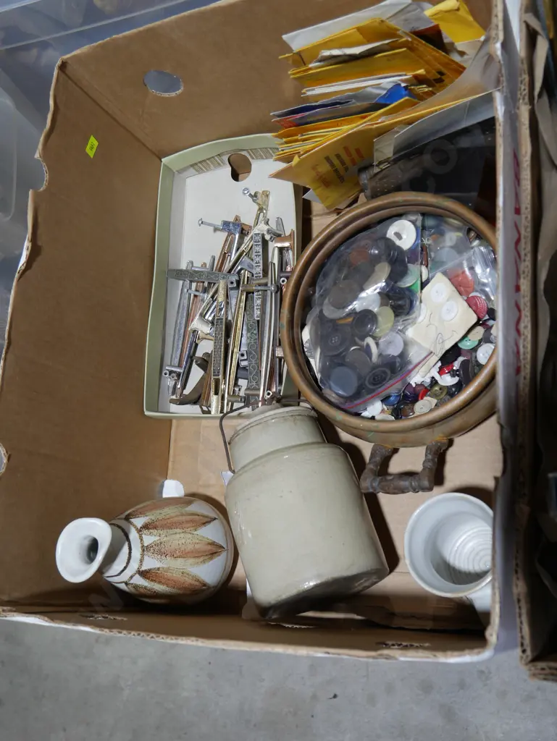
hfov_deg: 39.7
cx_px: 278
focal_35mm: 36
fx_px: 772
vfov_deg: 51.3
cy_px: 370
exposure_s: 1/60
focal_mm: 18
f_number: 4
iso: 200
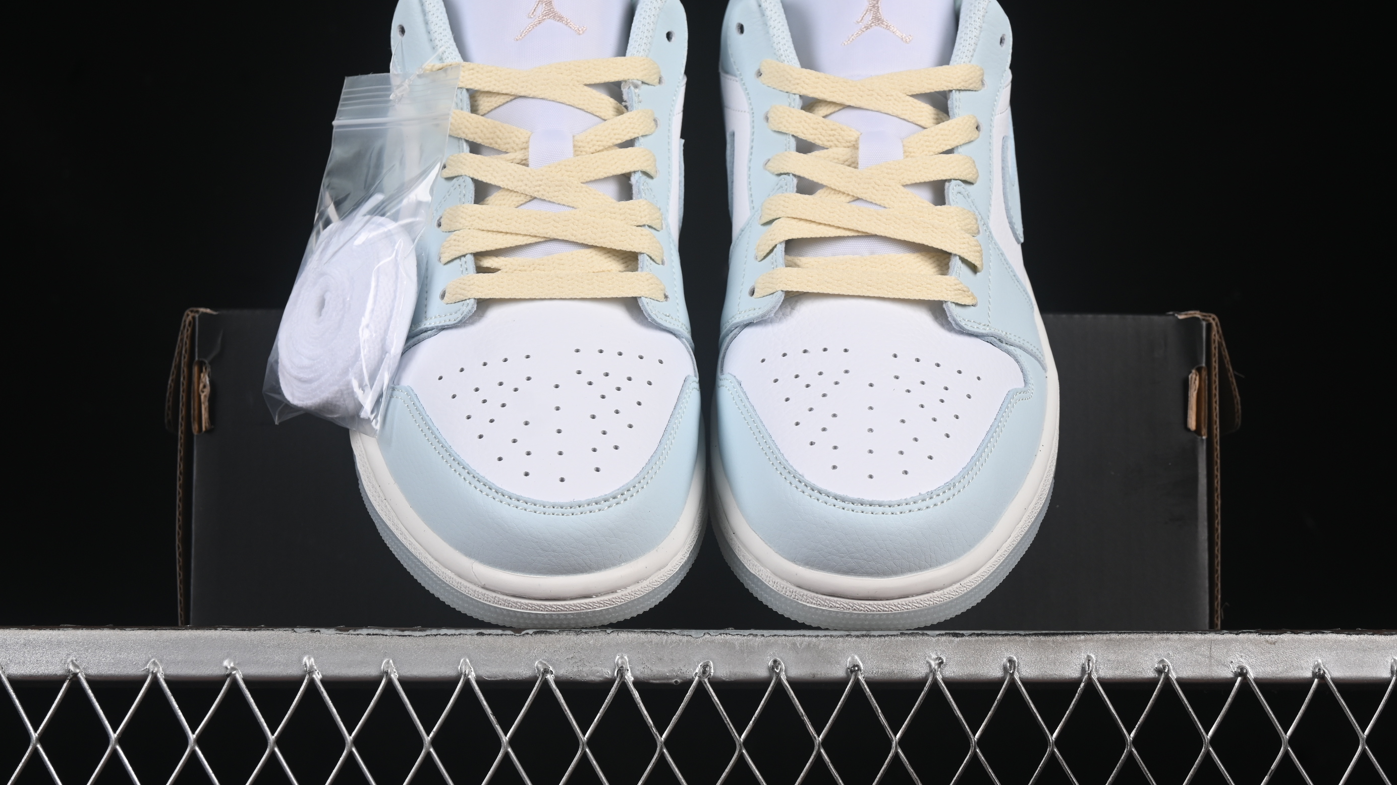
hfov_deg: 26.9
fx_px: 2926
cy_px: 340
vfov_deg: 15.3
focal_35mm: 79
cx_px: 698
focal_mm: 50
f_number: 8
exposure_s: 1/80
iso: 160
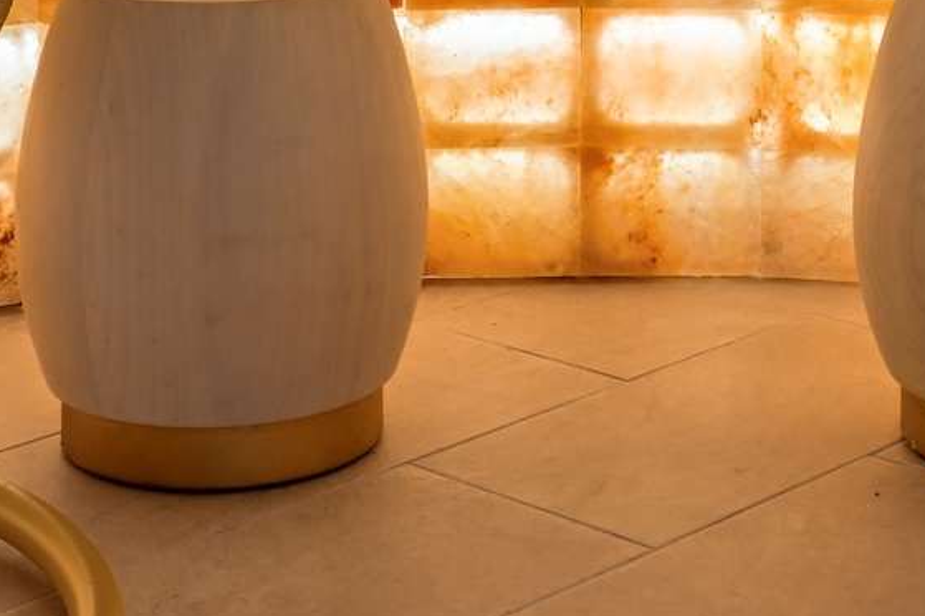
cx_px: 655
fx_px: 2825
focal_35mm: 110
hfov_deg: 18.5
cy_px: -531
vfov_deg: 11.4
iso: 250
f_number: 16
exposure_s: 1.3
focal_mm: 24
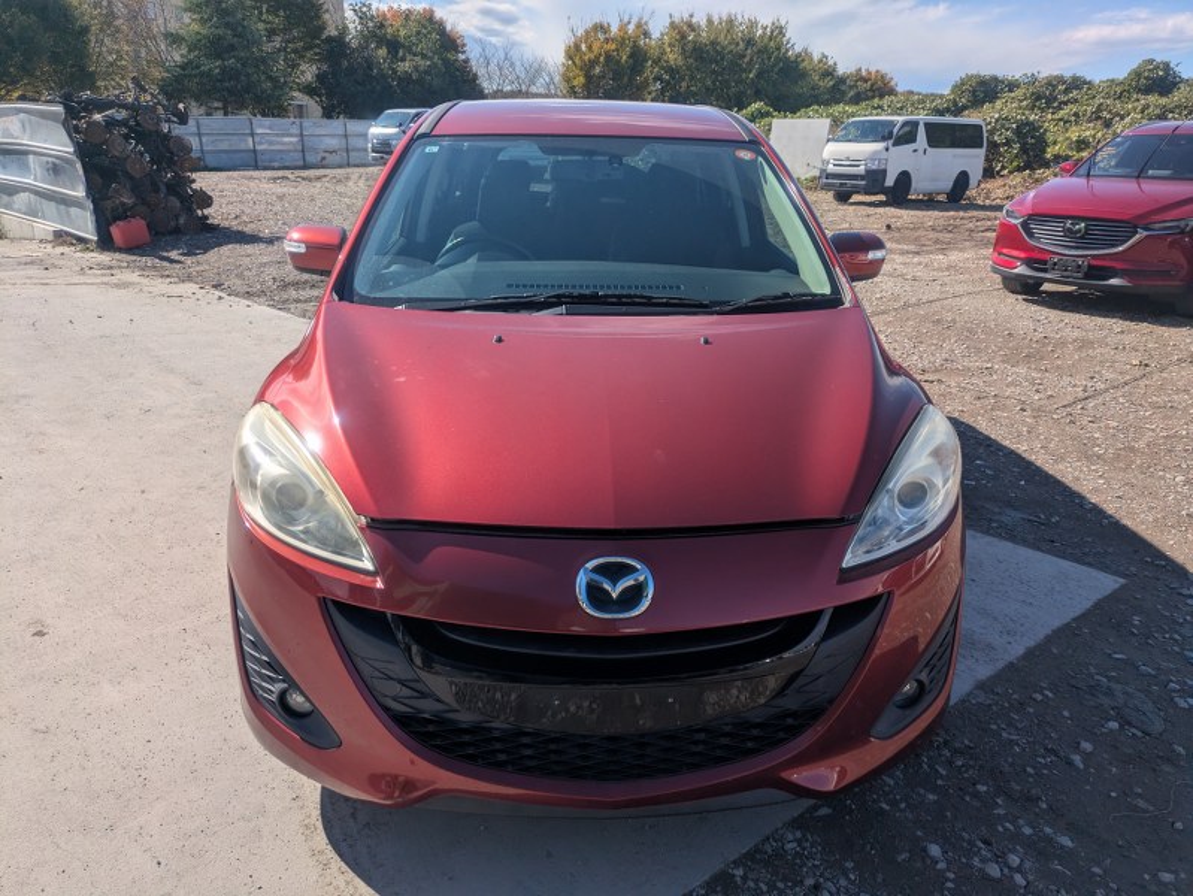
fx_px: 862
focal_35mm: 25
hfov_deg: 69.4
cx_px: 596
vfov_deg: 54.9
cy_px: 448
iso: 55
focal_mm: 5.43
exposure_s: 1/3226
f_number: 1.89
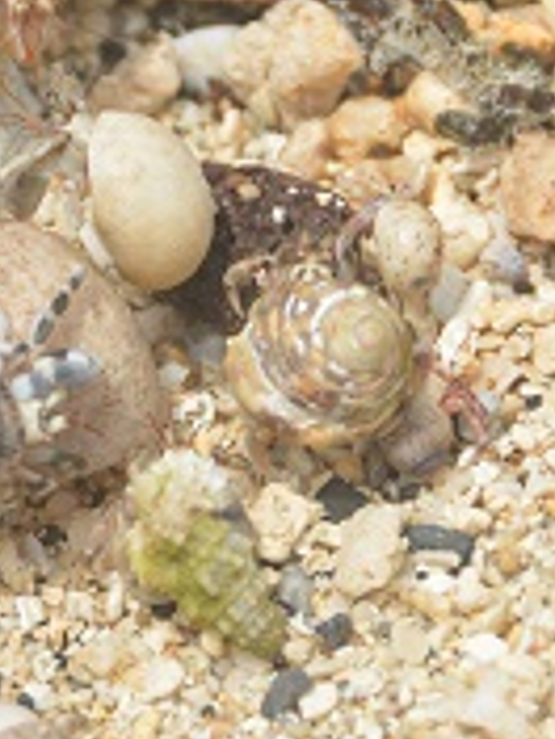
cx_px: 76
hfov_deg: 1.8
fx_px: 17551
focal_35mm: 821
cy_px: 367
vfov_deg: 2.4
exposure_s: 1/2000
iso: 400
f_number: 7.1
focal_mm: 200
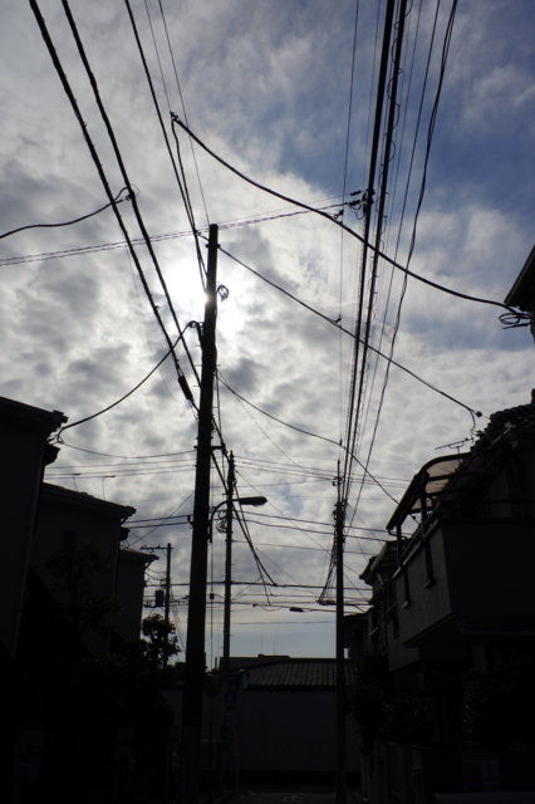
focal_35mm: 31
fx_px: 692
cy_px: 402
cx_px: 268
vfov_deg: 60.3
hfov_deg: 42.3
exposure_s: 1/2500
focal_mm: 21
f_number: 10
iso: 200
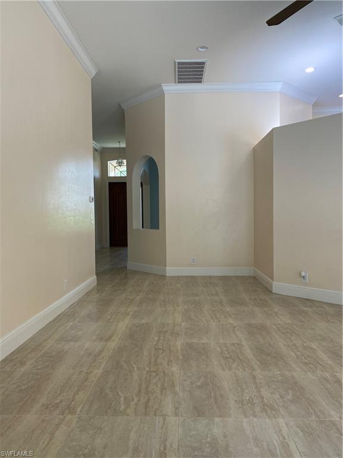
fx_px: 344
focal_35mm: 26
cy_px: 229
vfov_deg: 67.3
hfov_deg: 53.1
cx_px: 172
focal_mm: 4.25
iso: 80
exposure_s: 1/120
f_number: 1.8
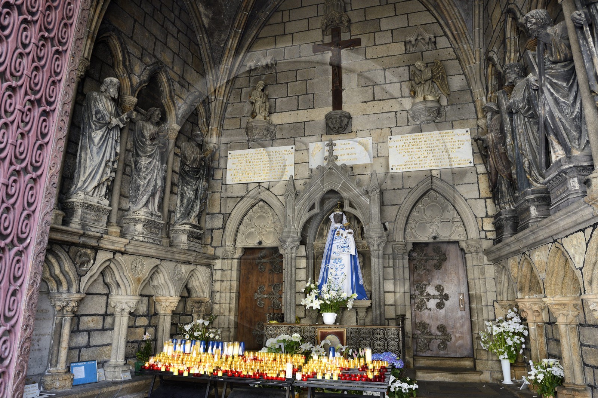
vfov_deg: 53.1
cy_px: 199
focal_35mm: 24
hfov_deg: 73.8
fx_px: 398
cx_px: 299
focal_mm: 24
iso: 800
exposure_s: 1/30
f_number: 7.1
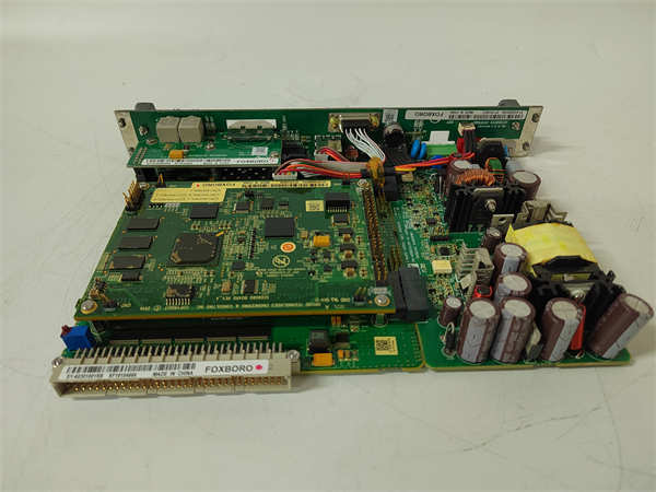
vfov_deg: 58.9
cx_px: 328
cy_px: 246
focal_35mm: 23
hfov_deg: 73.9
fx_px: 436
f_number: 1.9
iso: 1906
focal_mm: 5.52
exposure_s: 1/100
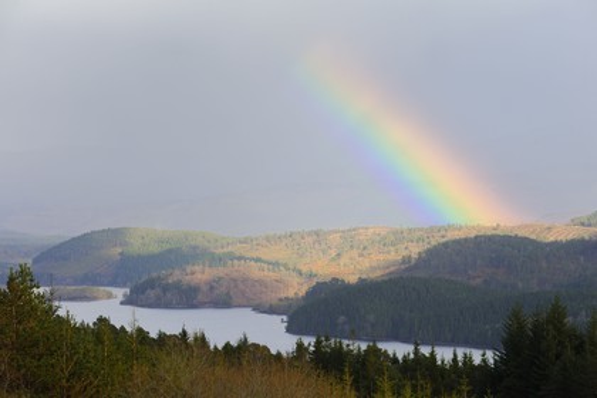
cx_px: 298
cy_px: 199
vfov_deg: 8.9
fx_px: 2570
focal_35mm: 155
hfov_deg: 13.2
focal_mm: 155
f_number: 10
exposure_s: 1/160
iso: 200
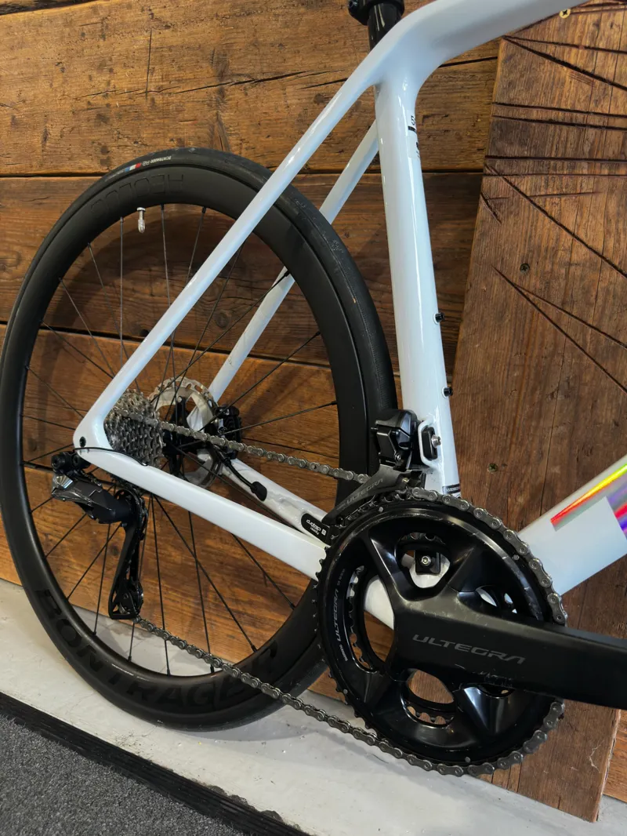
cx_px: 314
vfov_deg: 71.6
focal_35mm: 24
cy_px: 418
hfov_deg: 56.8
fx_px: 579
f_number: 1.78
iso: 250
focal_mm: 6.86
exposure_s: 1/50
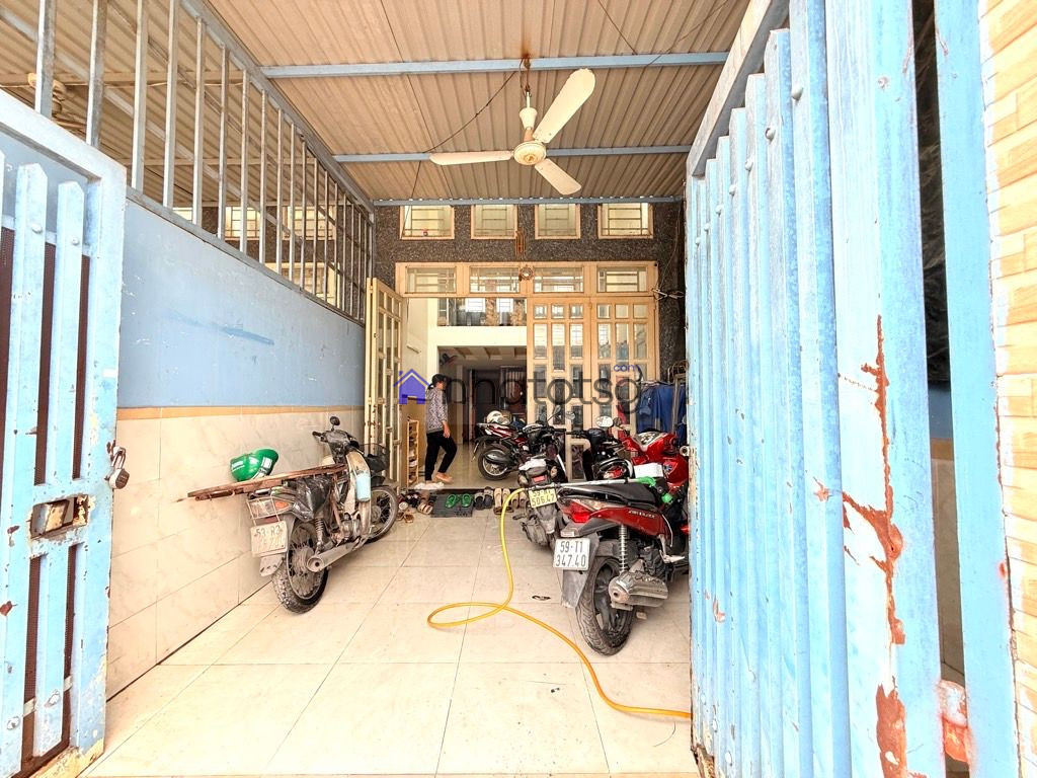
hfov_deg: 102.1
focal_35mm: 14
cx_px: 518
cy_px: 389
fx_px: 419
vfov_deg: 85.7
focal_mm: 2.22
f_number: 2.2
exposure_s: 1/99
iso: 100
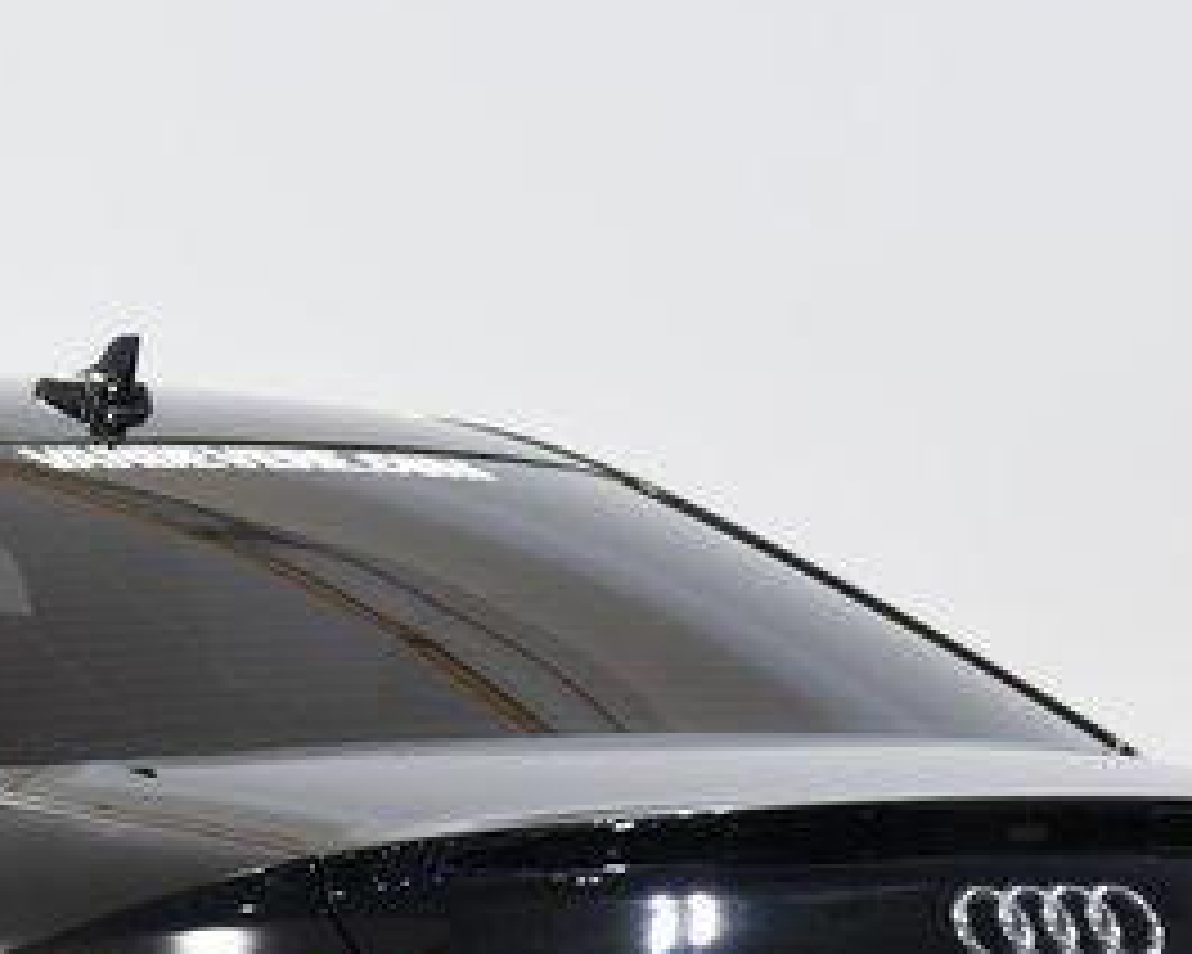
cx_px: -342
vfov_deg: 6.1
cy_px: 904
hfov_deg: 7.5
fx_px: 8961
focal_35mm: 254
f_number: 4.5
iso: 1600
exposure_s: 1/80
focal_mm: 70
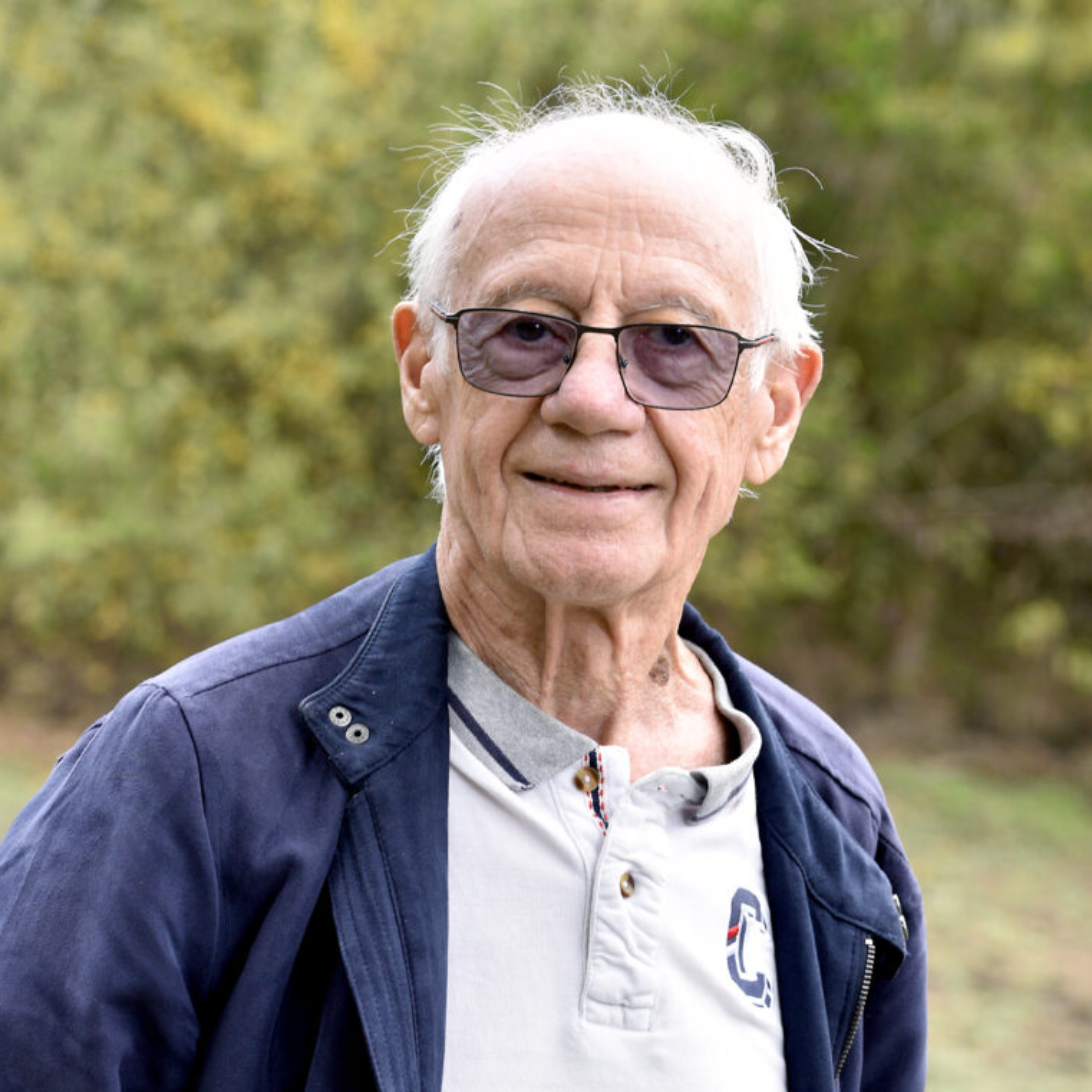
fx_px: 4818
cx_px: 542
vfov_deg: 12.9
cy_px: 756
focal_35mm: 135
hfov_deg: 12.9
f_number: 8
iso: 400
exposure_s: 1/125
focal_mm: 105
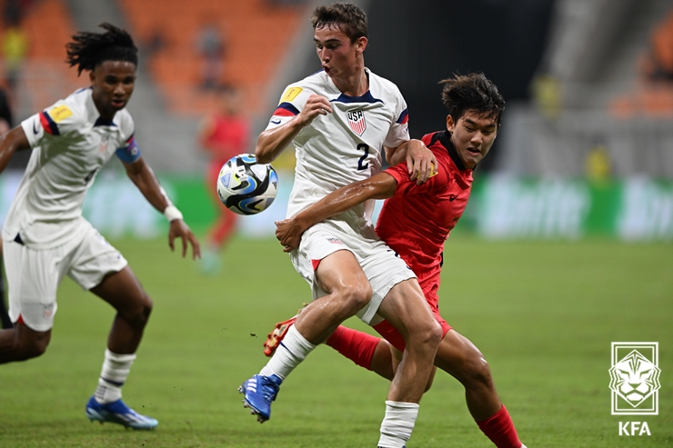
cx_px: 336
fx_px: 7476
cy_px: 224
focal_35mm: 400
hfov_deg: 5.2
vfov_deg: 3.4
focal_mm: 400
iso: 2000
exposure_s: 1/1000
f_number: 3.5
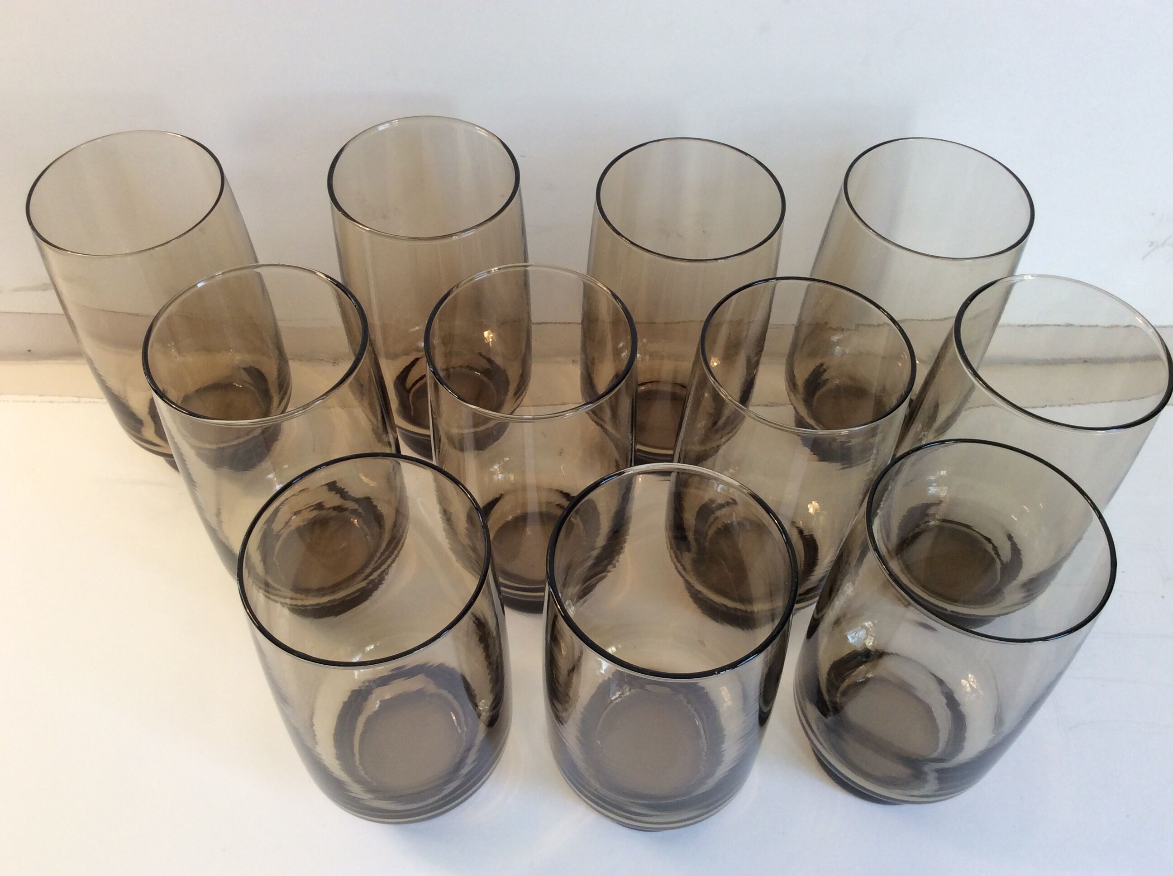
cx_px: 586
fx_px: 1083
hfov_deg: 56.9
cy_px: 438
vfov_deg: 44.1
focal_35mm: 32
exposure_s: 1/100
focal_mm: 3.3
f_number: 2.4
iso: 50
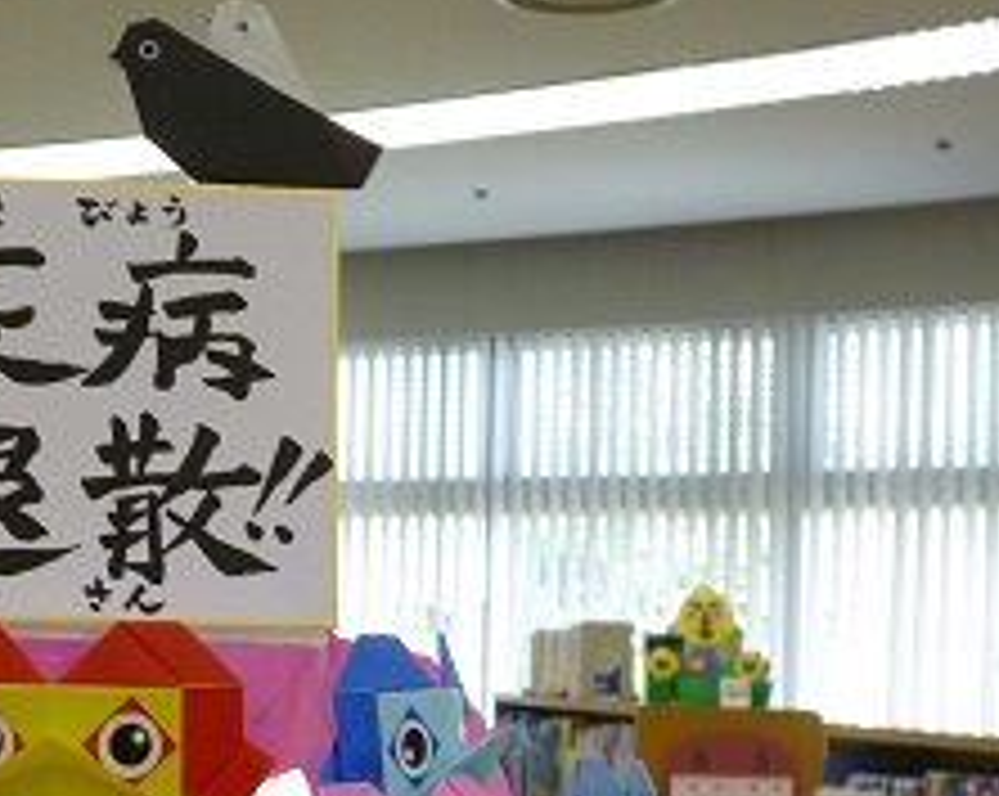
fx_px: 2598
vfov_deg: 17.4
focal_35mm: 88
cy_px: 571
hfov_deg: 21.4
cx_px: 140
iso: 400
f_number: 3.6
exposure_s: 1/80
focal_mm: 8.9
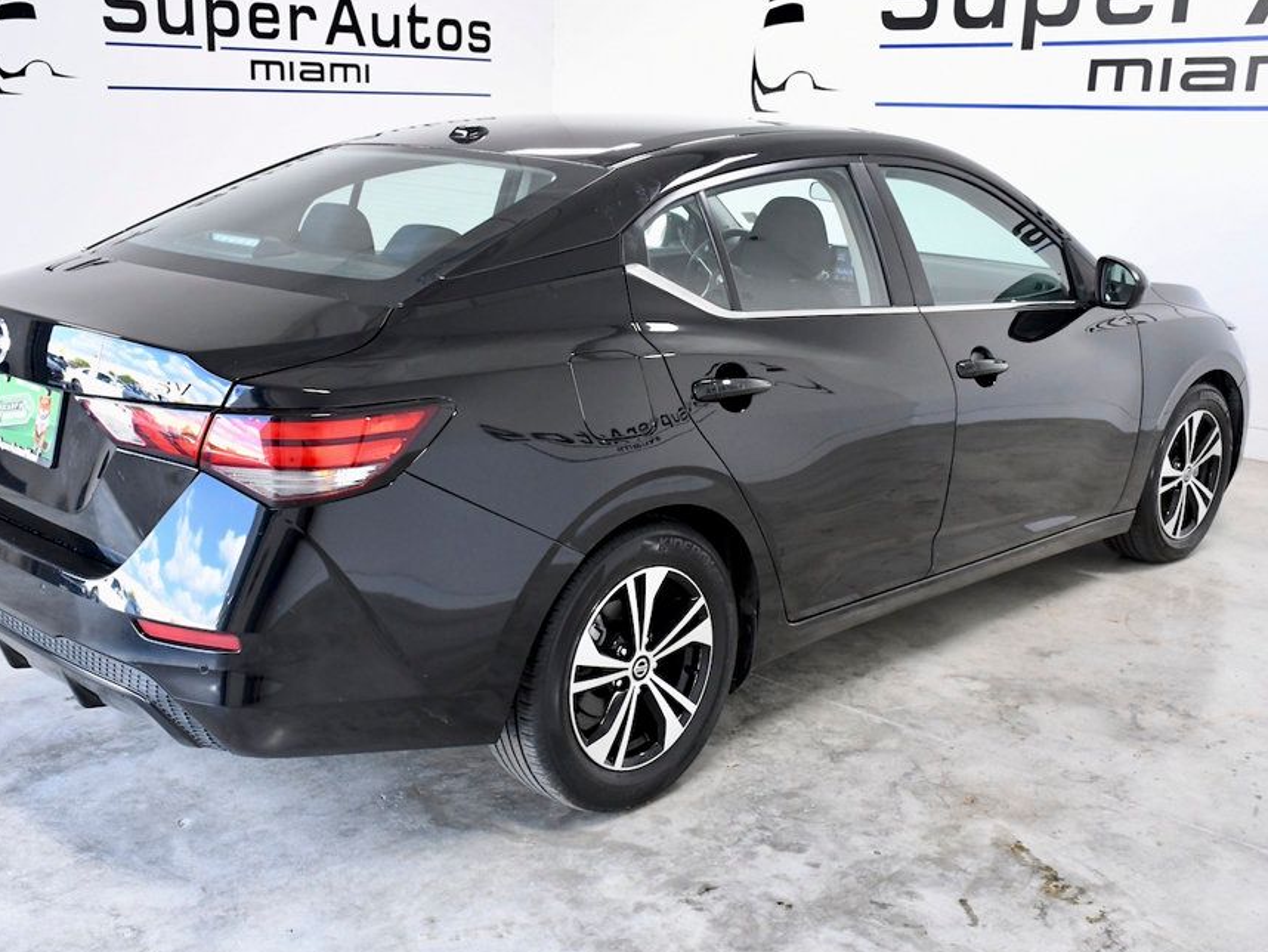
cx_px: 585
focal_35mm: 39
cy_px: 474
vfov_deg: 36.8
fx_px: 1429
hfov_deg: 47.8
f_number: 7.1
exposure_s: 1/200
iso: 2500
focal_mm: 23
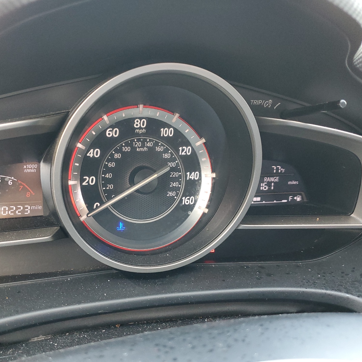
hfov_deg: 52.3
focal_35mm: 31
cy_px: 182
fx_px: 367
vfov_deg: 52.5
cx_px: 150
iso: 174
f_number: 1.5
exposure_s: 1/60.2
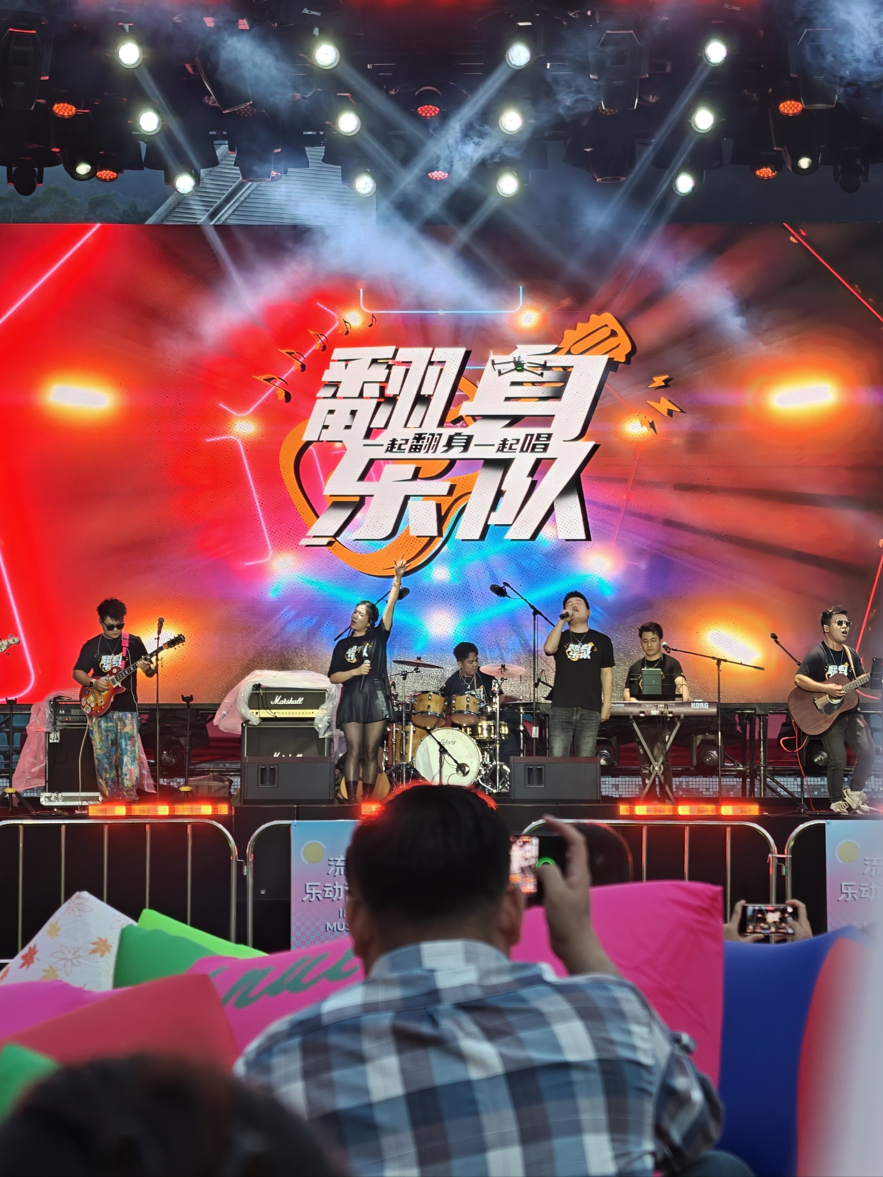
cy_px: 588
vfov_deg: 14.6
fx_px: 4592
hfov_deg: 11.0
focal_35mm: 135
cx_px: 442
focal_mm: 24.85
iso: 800
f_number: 3.1
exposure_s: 1/60.2
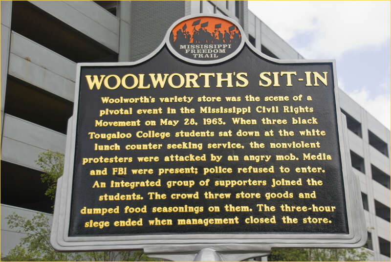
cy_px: 131
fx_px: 685
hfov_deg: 31.8
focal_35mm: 63
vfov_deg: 21.6
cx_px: 196
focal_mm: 42
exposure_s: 1/500
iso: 220
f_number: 4.8
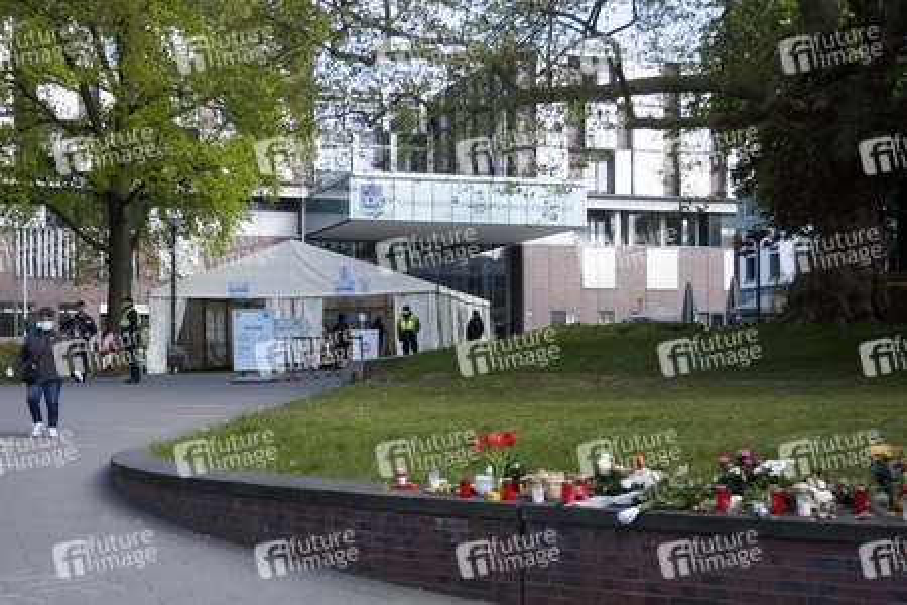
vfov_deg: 27.0
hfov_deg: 39.6
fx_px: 1260
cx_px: 454
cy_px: 302
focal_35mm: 50
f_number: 6.3
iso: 400
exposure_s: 1/640
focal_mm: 50
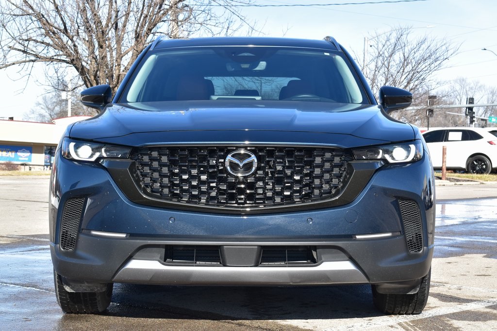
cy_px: 166
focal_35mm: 78
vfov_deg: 17.5
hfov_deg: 26.0
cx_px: 248
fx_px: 1077
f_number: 10
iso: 400
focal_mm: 52
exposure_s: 1/250
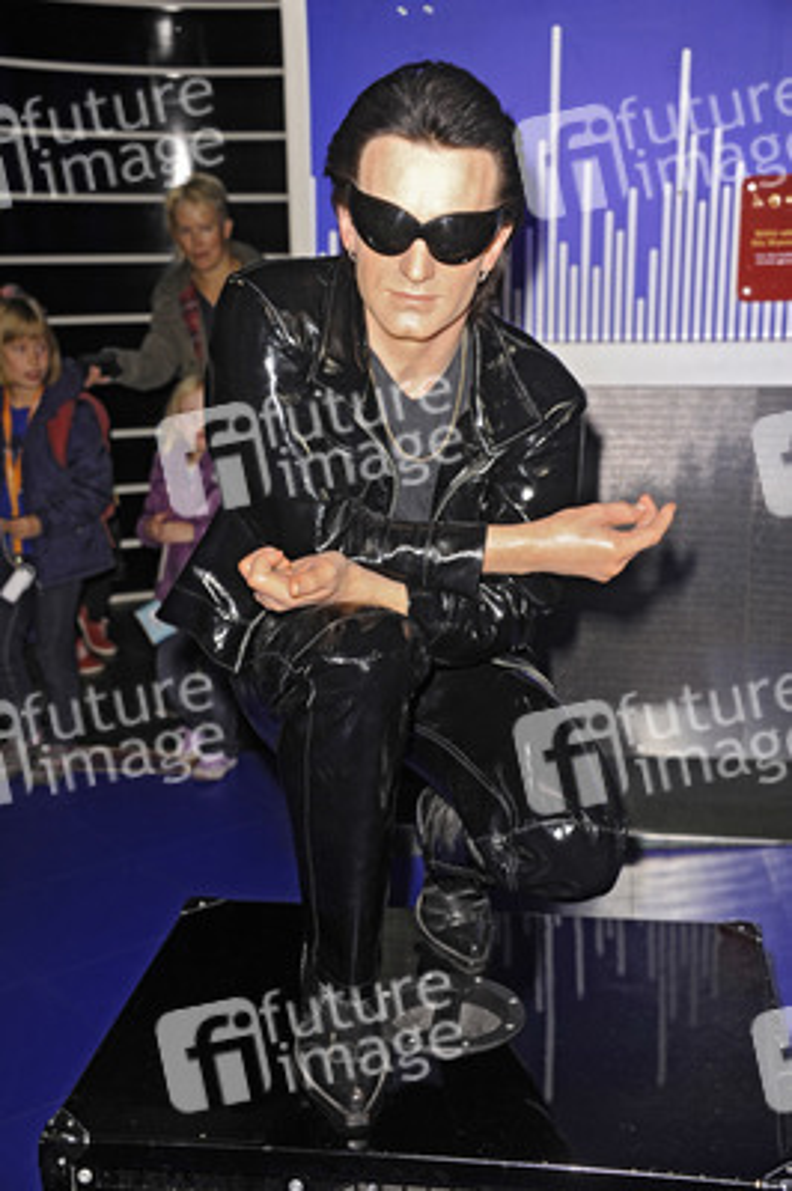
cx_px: 396
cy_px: 596
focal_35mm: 48
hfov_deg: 28.0
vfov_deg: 41.1
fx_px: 1587
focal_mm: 48
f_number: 5.6
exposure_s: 1/100
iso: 800
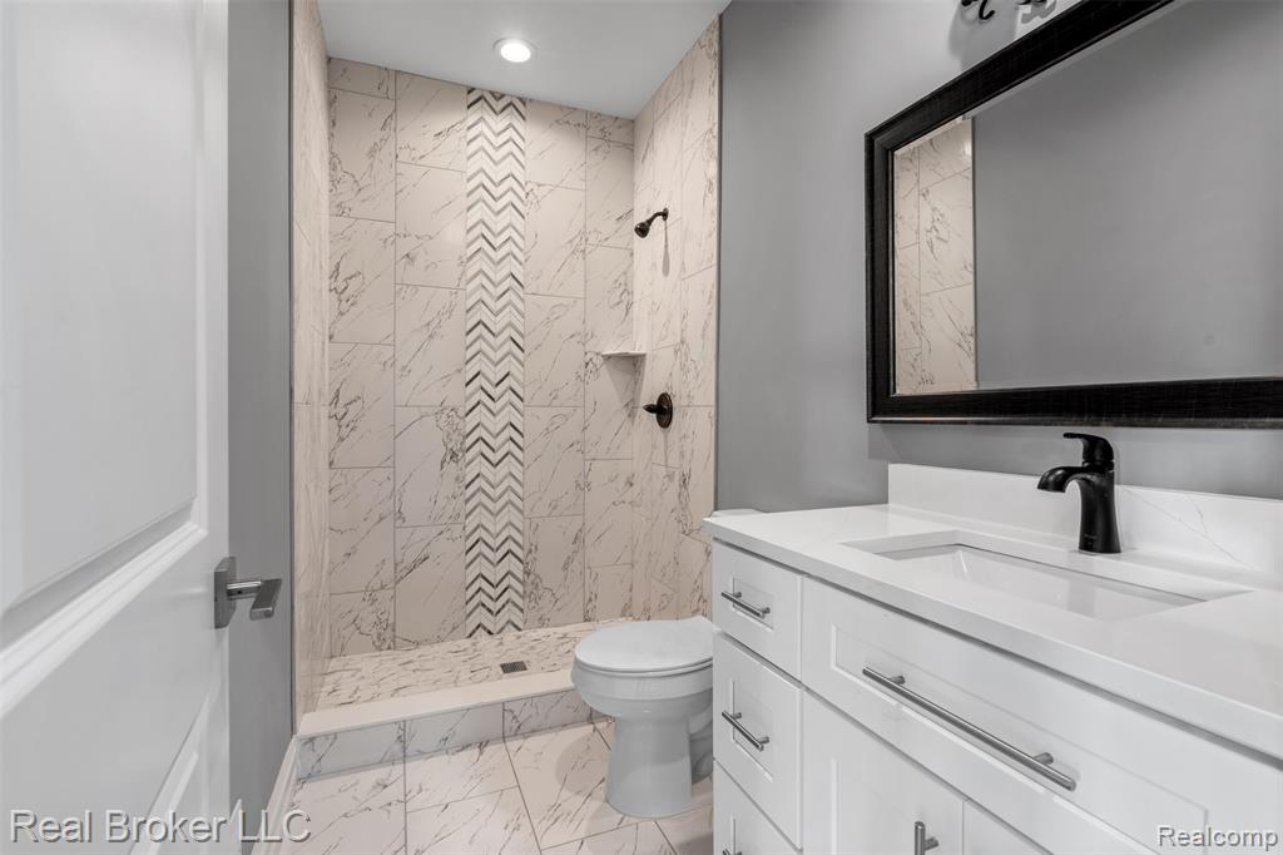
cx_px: 642
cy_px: 428
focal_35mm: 16
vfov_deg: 73.7
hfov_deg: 96.8
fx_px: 570
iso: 100
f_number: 9
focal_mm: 16
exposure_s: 1.6
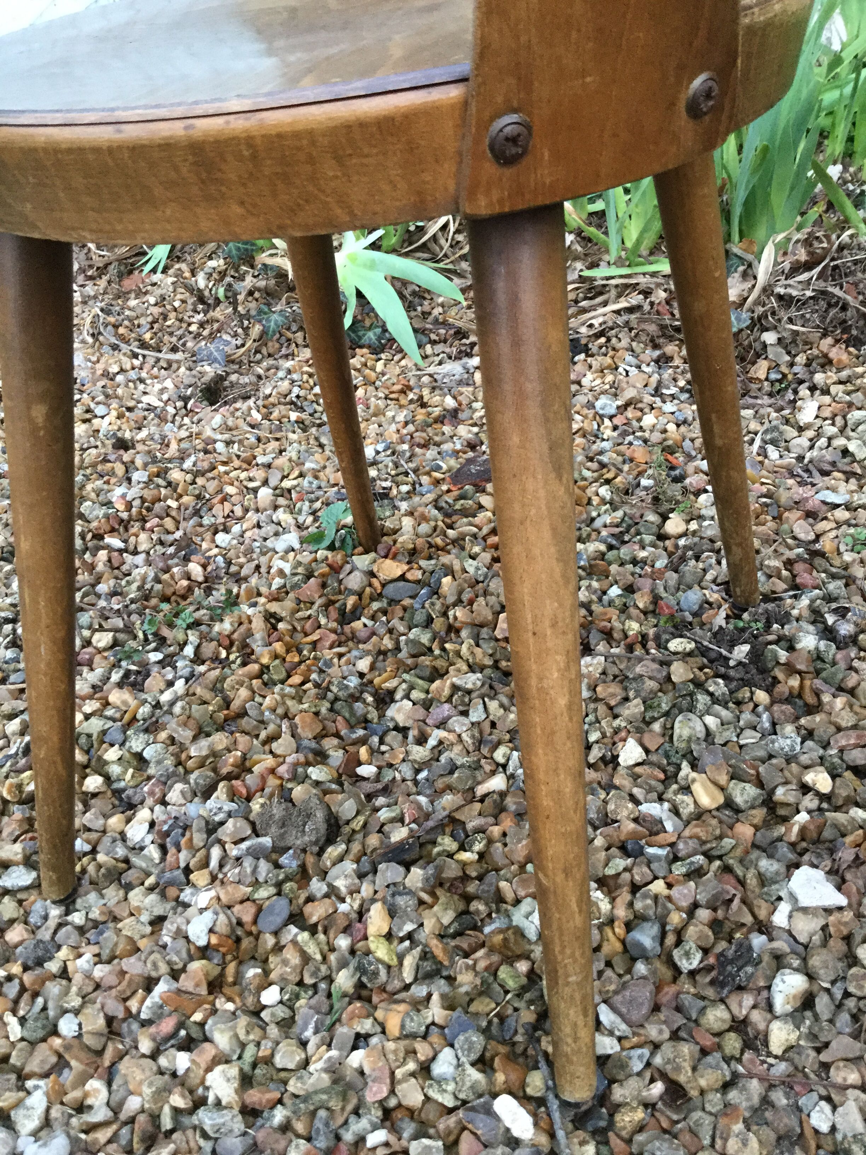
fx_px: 1034
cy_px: 578
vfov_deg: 58.4
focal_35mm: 31
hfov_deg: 45.4
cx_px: 433
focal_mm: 3.3
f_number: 2.4
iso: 160
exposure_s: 1/33
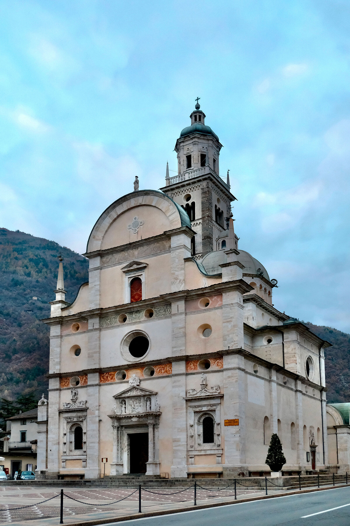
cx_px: 175
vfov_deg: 54.4
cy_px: 263
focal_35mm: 35
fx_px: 510
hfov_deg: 37.9
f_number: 3.2
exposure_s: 1/1100
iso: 3200
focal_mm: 23.3
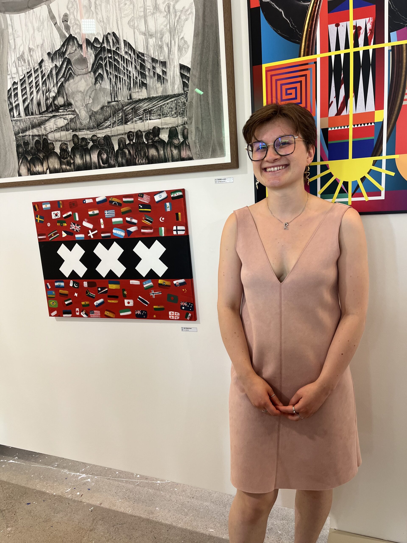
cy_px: 272
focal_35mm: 26
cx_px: 204
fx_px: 408
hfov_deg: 53.1
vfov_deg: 67.3
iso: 80
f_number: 1.6
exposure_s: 1/50
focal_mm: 5.1
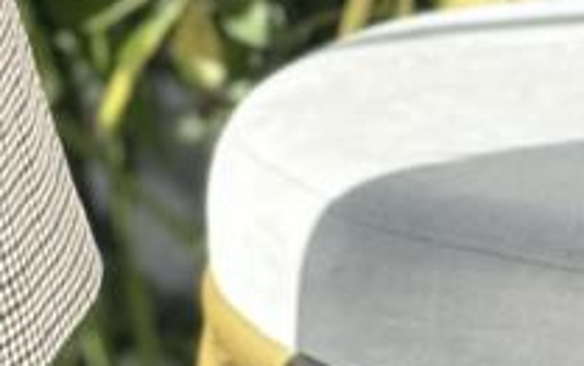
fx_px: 5161
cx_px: -428
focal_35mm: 324
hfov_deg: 6.4
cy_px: -795
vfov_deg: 3.9
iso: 64
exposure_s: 1/474
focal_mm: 6.76
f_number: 1.78
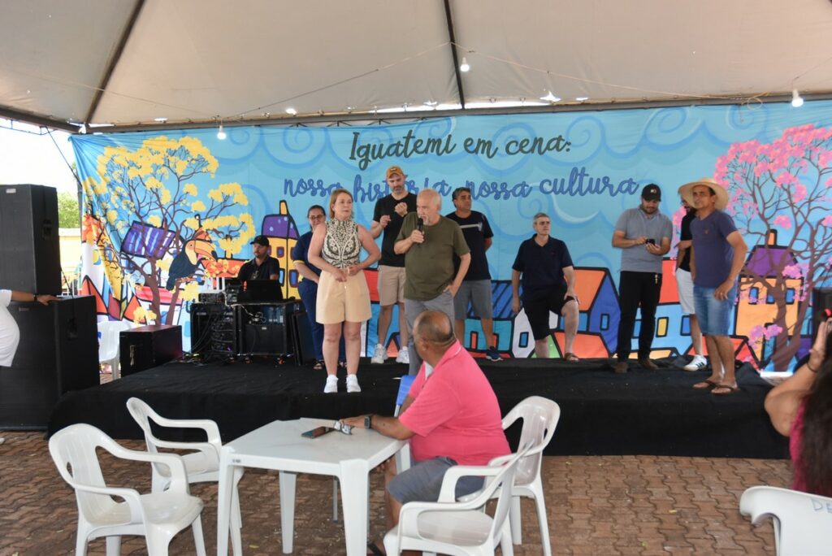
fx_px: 832
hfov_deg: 53.1
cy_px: 278
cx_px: 416
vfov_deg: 36.9
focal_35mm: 36
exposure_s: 1/125
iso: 280
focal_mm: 24
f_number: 5.6
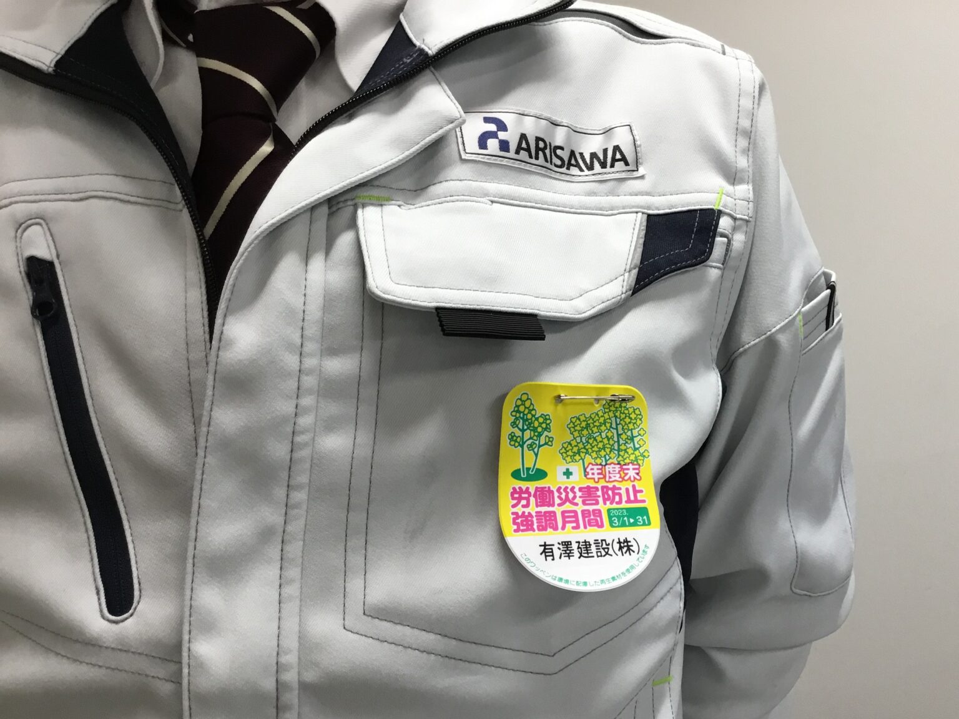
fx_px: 859
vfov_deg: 45.4
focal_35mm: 31
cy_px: 360
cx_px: 480
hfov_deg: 58.4
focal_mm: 3.3
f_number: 2.4
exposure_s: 1/30
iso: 32
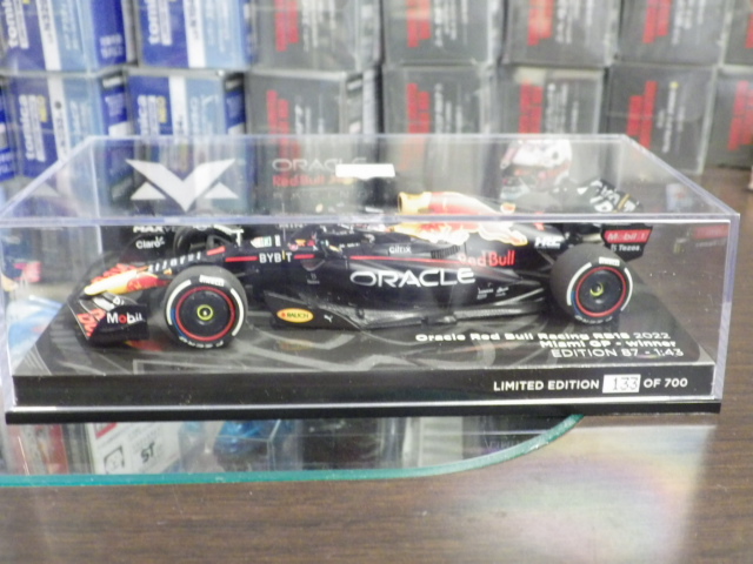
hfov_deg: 45.8
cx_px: 376
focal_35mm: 41
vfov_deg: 35.1
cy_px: 282
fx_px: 892
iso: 1250
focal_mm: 7.4
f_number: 3.6
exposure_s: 1/25
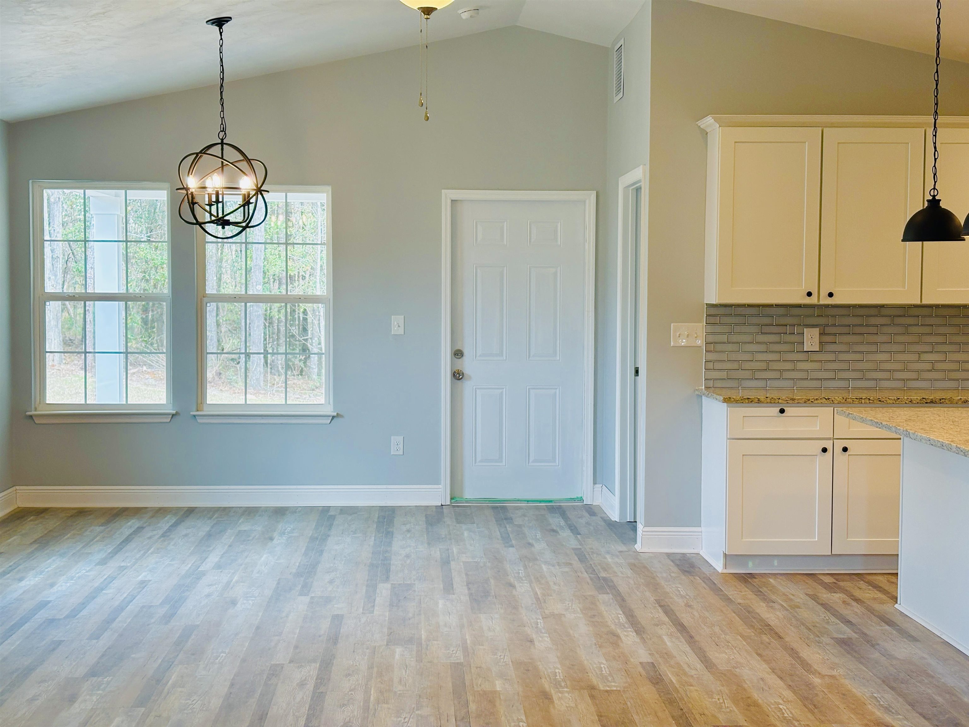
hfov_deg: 36.8
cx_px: 484
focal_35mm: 52
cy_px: 364
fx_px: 1456
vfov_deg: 28.0
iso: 64
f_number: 1.6
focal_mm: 5.96
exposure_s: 1/120
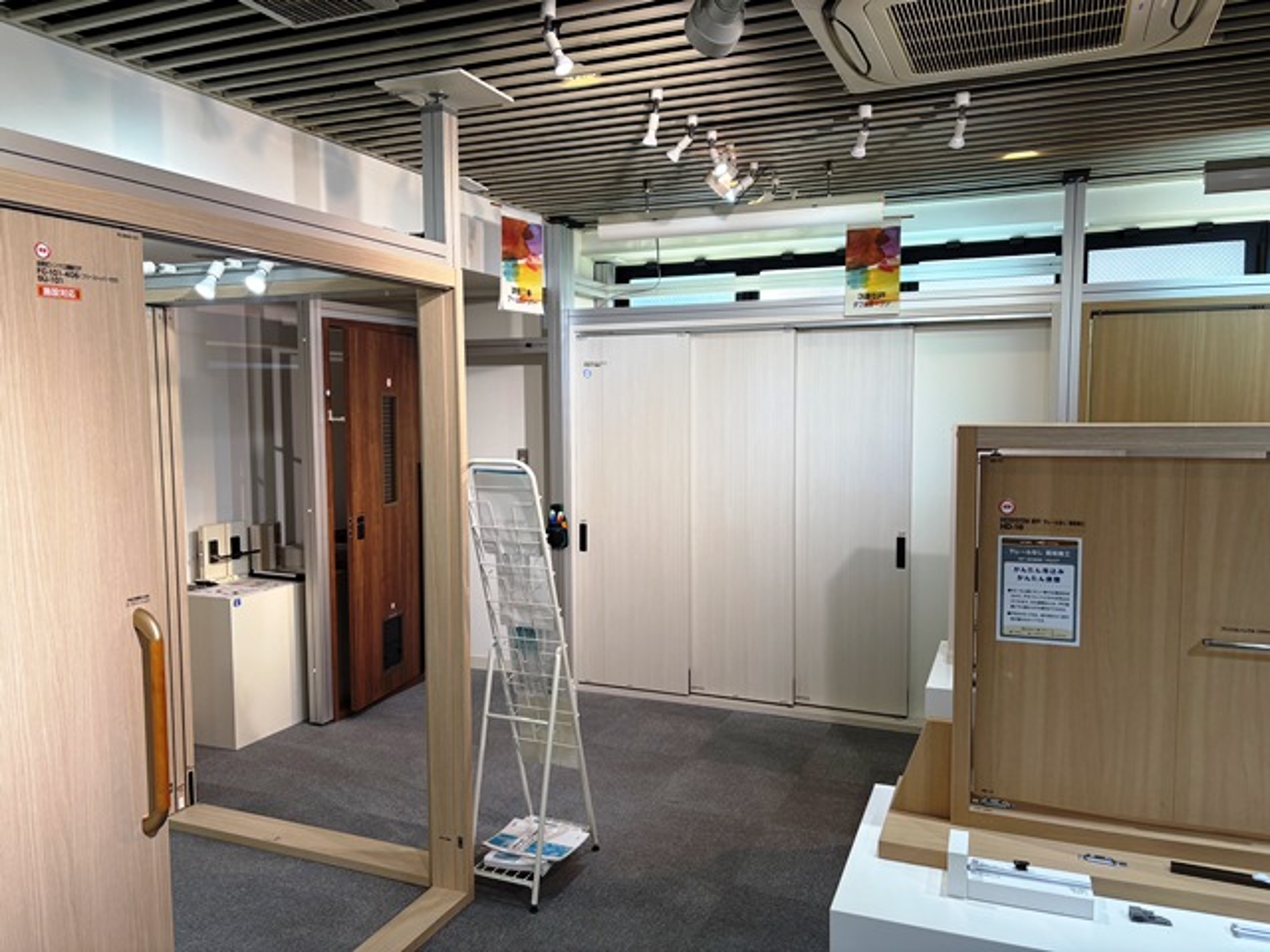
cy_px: 476
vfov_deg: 53.1
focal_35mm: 26
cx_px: 635
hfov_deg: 67.3
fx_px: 954
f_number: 1.6
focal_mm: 5.96
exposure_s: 1/120
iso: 50
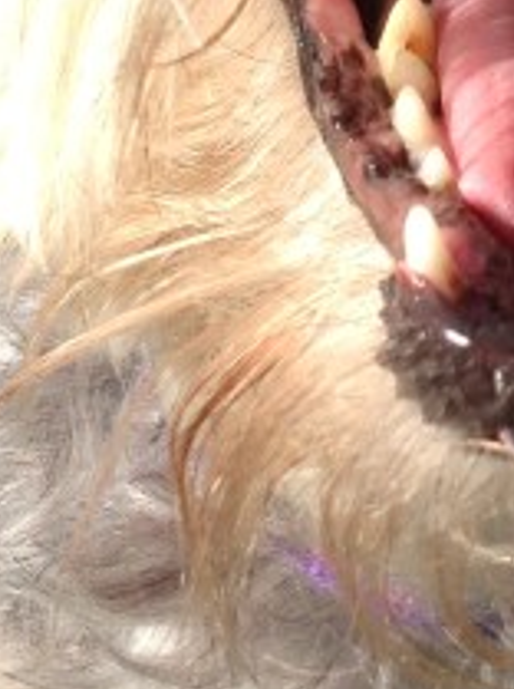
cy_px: 152
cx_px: 494
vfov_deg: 12.2
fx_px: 3217
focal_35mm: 162
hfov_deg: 9.1
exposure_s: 1/847
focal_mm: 4.13
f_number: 2.4
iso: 50
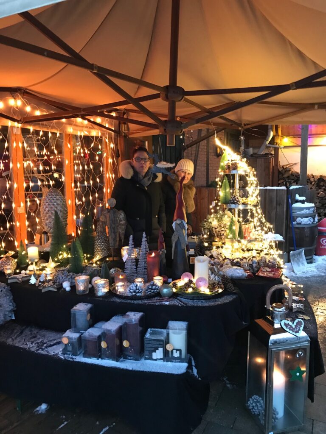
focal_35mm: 28
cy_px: 217
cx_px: 163
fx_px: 352
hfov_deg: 49.7
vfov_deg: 63.4
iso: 80
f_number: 1.8
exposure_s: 1/8
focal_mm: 3.99
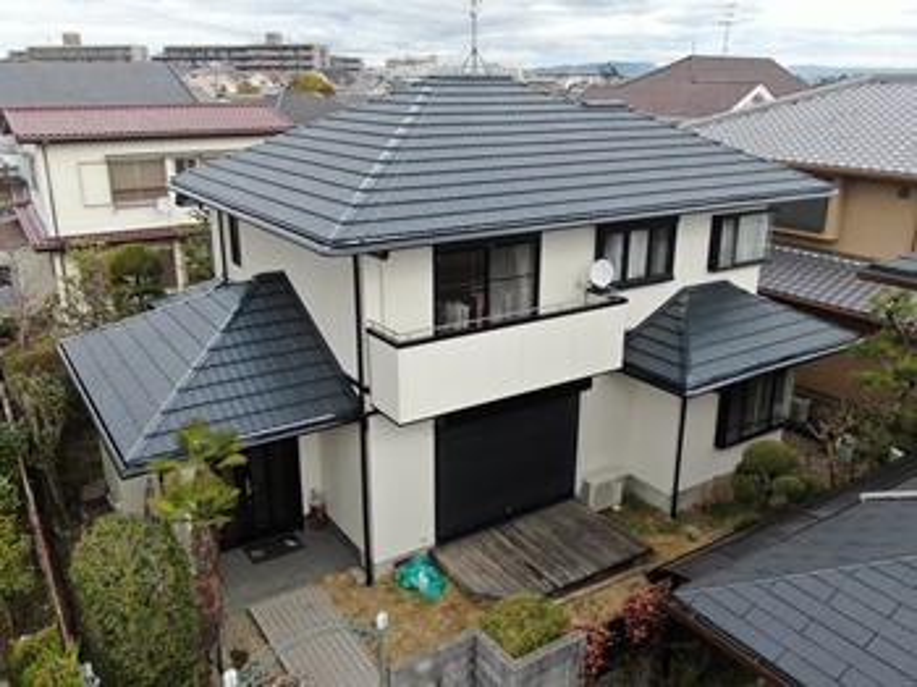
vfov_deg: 46.7
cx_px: 458
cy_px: 344
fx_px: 794
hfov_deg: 60.0
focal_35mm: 30
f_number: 3.1
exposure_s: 1/400
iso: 100
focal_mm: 5.22
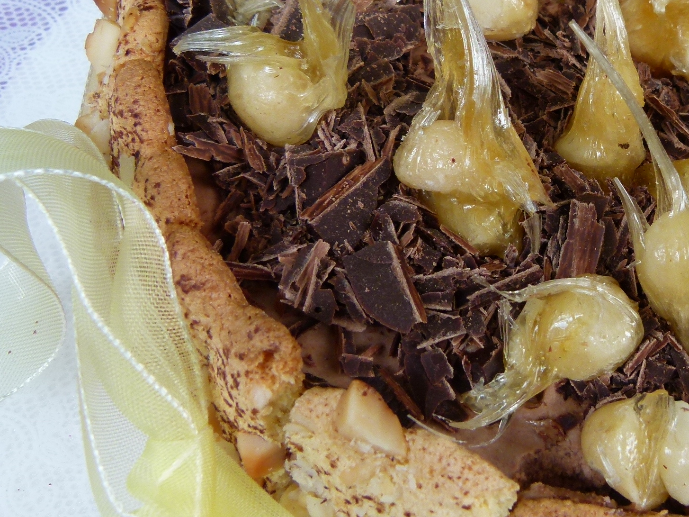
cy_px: 145
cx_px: 580
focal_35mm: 44
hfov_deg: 40.6
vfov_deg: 32.4
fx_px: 876
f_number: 3.2
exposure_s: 1/125
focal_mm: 4.5
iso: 100
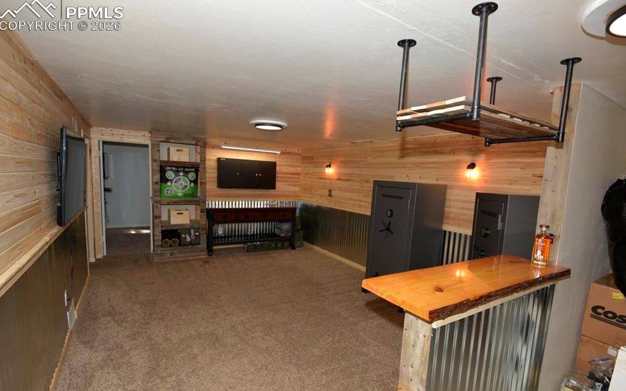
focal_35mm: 17
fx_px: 290
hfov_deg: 94.3
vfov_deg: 67.9
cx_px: 323
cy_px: 213
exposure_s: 1/60
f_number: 4
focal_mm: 16
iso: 100
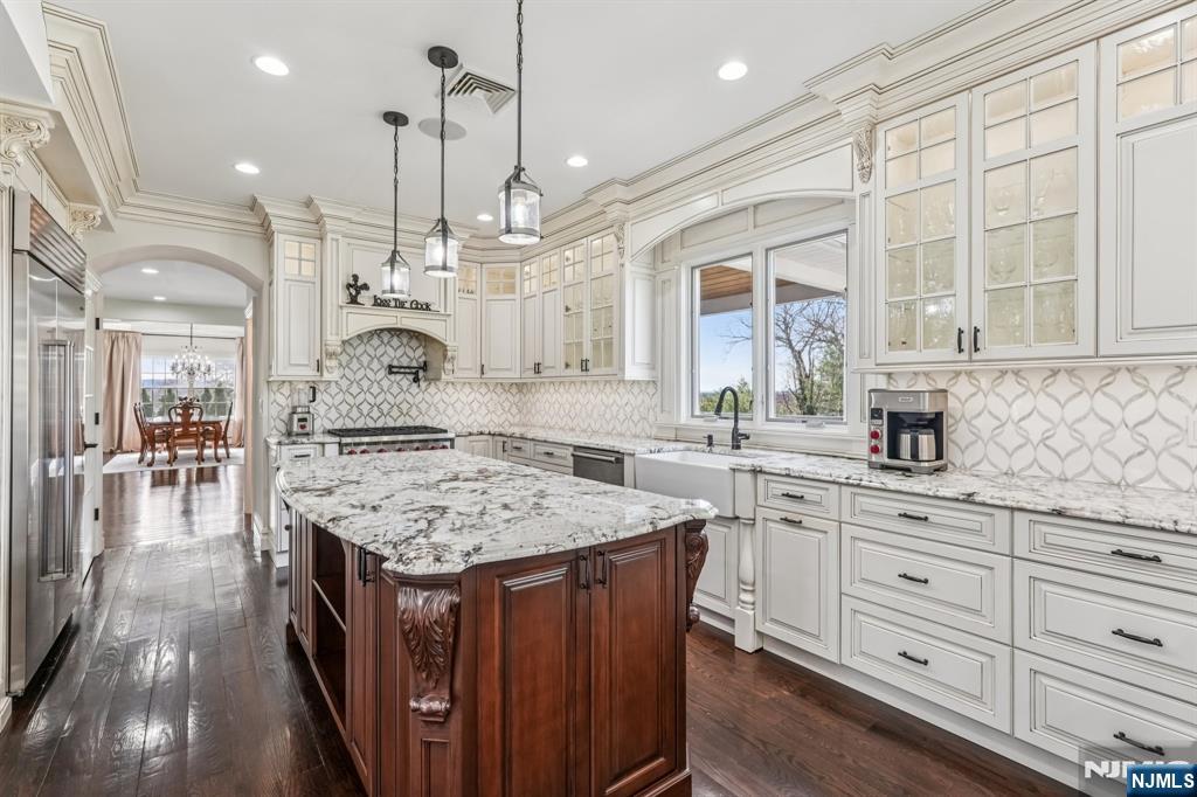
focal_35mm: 16
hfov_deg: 95.0
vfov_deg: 72.0
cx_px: 598
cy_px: 398
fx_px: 548
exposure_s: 1/20
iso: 400
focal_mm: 16.5
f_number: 9
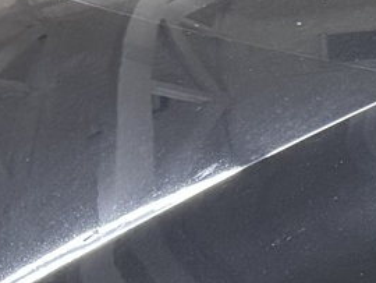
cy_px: 263
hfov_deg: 9.4
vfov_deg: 8.1
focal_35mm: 182
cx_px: 973
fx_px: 1979
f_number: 1.78
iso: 500
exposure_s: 1/60
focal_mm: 6.76
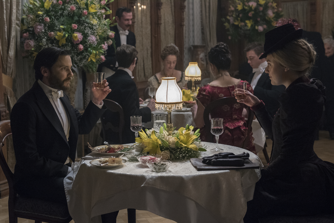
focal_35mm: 48
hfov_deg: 41.1
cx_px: 167
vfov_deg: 28.1
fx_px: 445
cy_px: 112
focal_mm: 48
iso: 3200
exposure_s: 1/125
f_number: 3.2
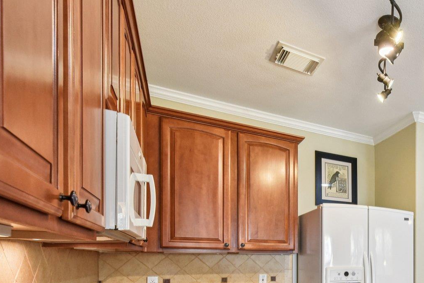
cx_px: 408
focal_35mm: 28
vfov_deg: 42.1
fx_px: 330
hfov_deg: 53.8
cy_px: 262
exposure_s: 1/15
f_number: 8
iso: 900
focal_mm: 14
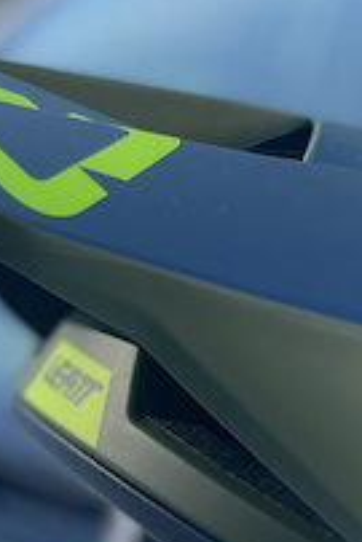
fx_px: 1611
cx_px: 324
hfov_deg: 12.7
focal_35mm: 107
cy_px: 743
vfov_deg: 17.6
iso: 50
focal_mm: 4.2
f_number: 1.6
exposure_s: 1/518
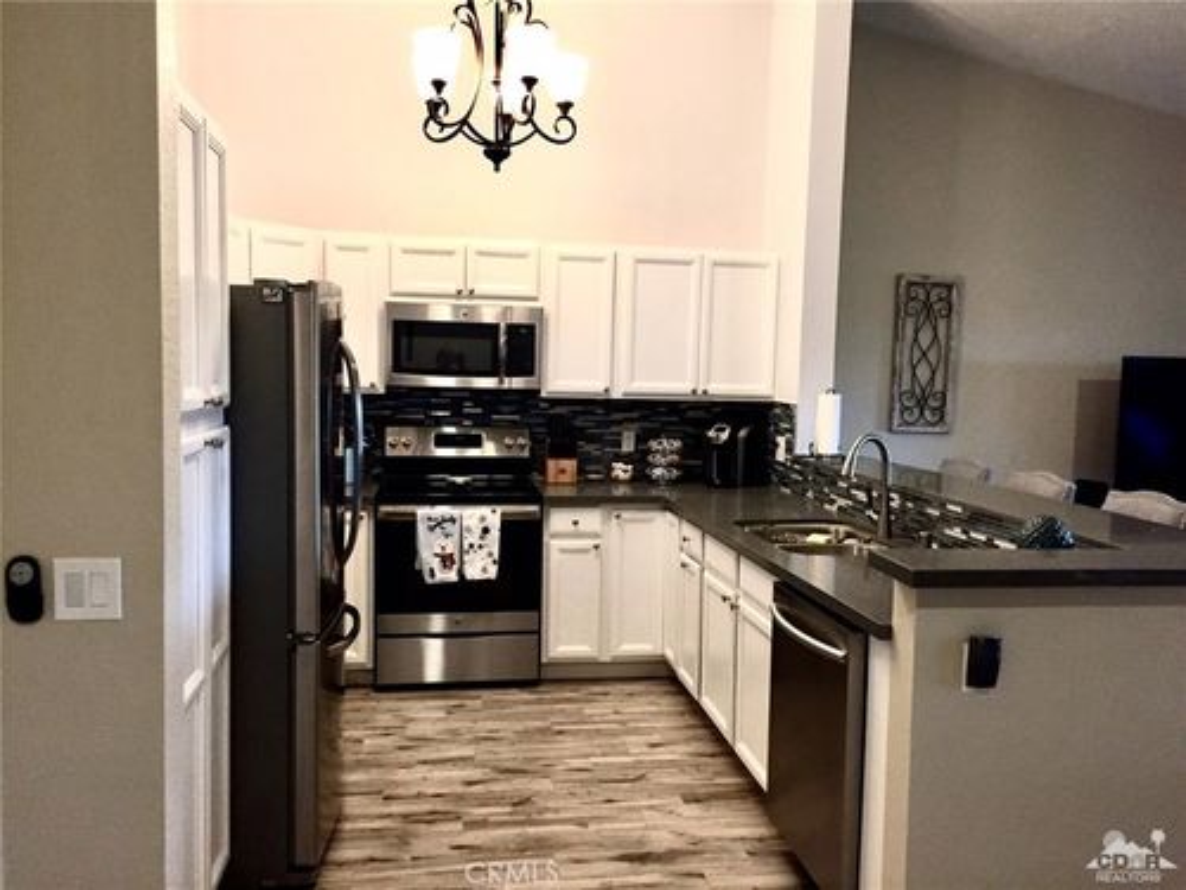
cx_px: 593
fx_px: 994
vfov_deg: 48.2
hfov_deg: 61.7
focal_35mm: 29
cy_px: 445
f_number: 2.2
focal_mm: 4.15
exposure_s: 1/30
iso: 160
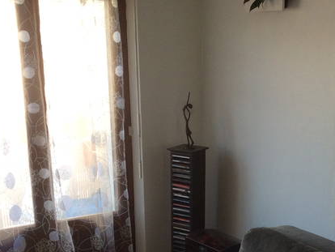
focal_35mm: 61
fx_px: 591
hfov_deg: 31.2
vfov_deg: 23.5
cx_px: 247
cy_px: 221
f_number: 2.4
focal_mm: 3.3
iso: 40
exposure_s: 1/100
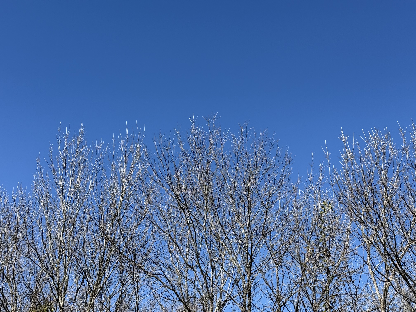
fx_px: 577
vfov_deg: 30.3
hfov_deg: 39.7
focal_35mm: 48
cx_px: 208
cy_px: 156
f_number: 1.78
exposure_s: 1/3378
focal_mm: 6.76
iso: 64
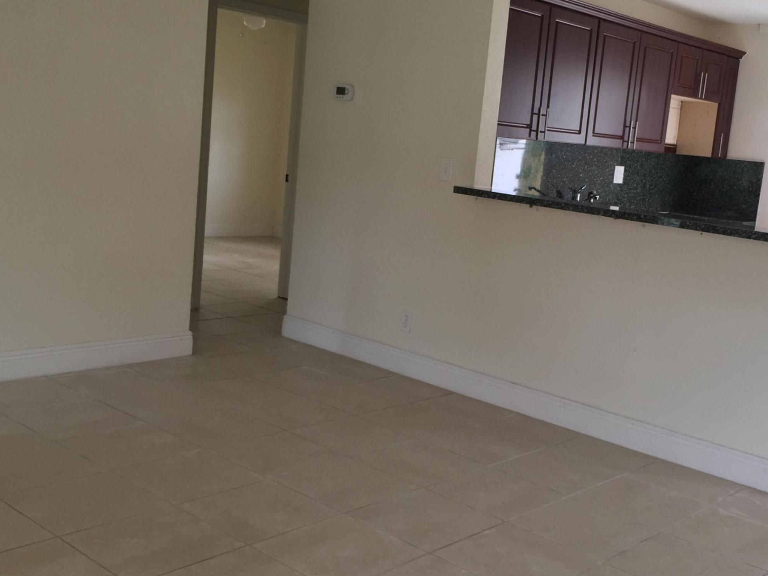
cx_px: 481
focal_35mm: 42
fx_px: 932
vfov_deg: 34.3
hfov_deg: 44.4
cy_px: 272
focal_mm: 4.15
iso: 32
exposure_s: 1/40
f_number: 2.2
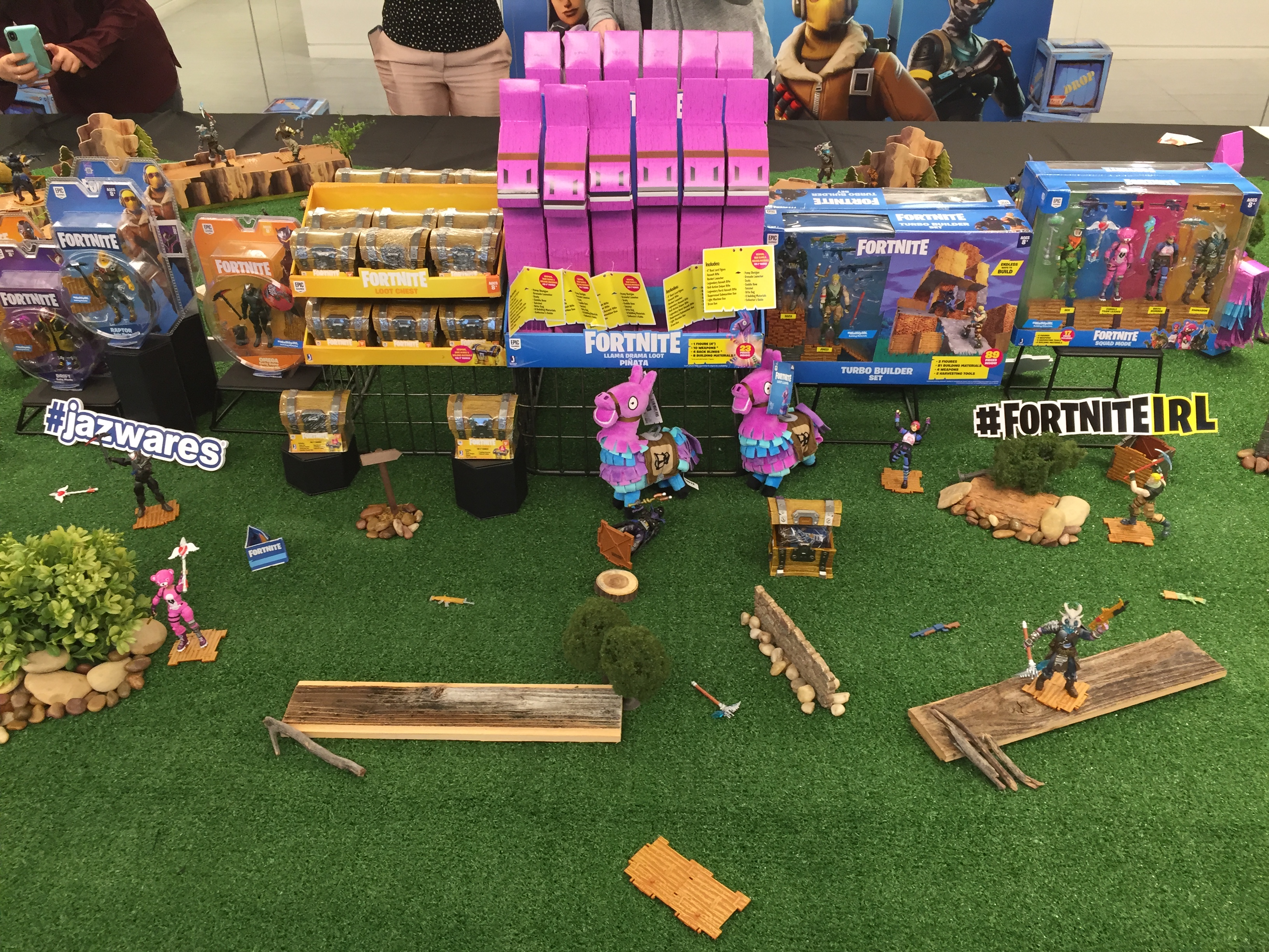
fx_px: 1063
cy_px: 476
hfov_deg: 61.7
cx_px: 634
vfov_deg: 48.2
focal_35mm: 29
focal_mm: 4.15
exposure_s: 1/30
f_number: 2.2
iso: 80
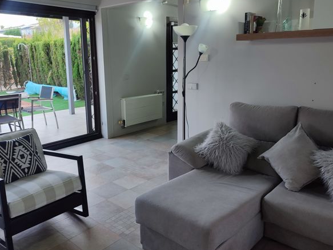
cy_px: 107
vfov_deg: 48.1
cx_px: 165
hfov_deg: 61.7
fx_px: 279
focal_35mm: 29
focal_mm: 5.89
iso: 58
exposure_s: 1/40
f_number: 1.89
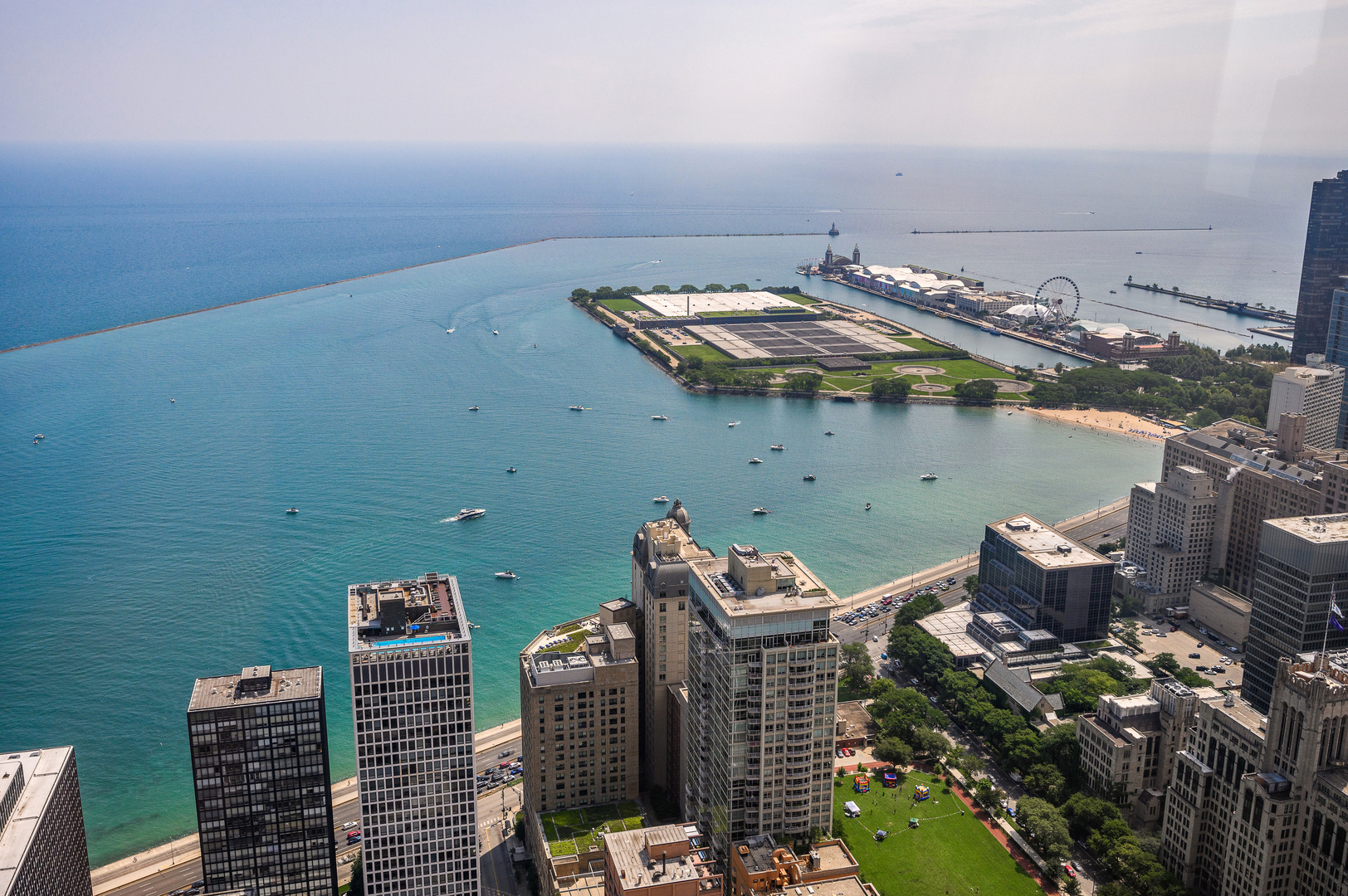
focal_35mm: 30
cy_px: 448
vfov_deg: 43.5
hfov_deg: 62.0
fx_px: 1122
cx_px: 674
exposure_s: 1/2500
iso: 250
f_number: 7.1
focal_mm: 30
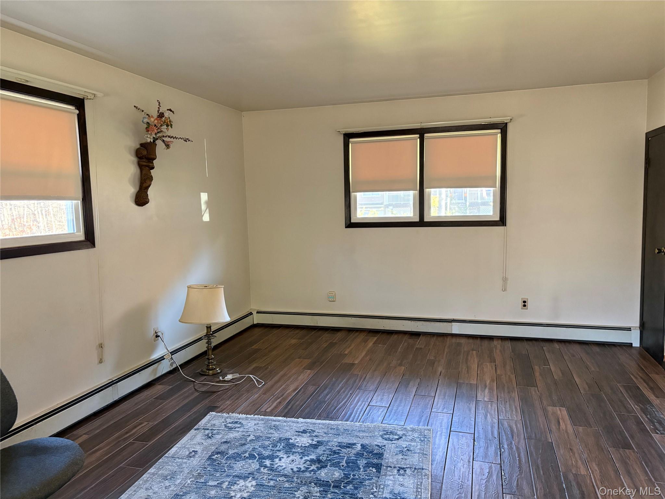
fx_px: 499
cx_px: 332
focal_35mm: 26
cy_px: 250
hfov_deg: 67.3
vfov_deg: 53.1
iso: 400
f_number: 1.6
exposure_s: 1/40
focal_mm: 5.96
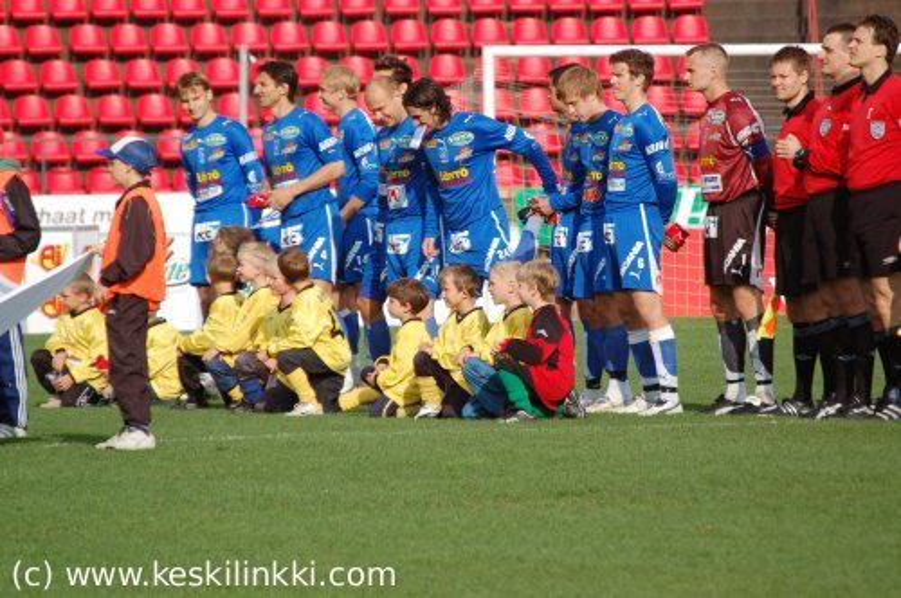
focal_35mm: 278
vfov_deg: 4.9
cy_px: 299
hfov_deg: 7.4
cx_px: 450
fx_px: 6936
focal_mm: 185
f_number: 5.6
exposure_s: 1/500
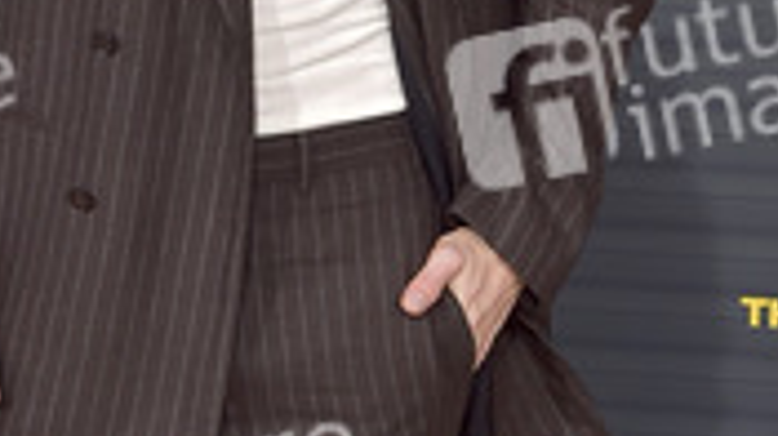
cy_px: -138
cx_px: 273
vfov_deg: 9.9
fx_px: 2473
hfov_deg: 17.8
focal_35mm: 120
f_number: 6.3
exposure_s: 1/250
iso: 400
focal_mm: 50
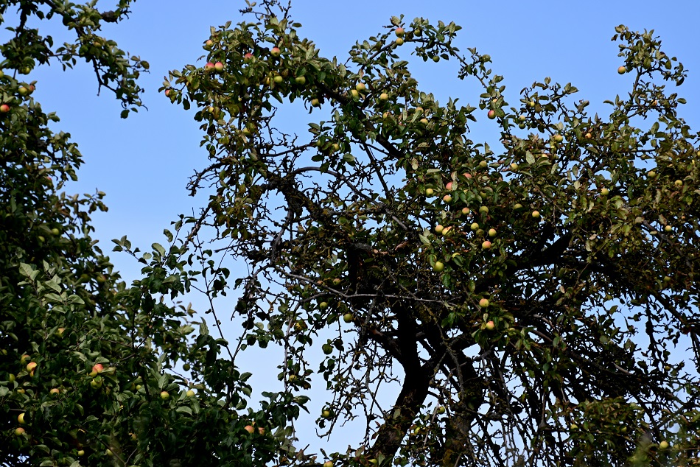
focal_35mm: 300
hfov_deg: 6.9
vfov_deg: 4.6
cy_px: 234
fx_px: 5835
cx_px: 350
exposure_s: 1/1000
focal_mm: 300
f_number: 5.6
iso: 280
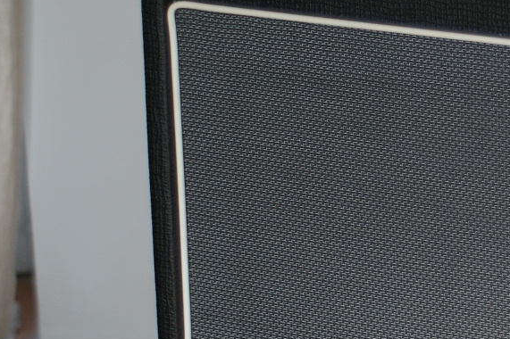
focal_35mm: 177
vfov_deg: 7.8
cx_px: 726
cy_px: 252
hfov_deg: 11.2
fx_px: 2501
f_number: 5.6
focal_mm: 35
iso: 100
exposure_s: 1/60
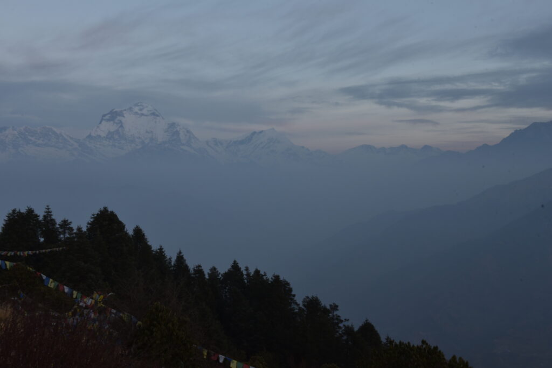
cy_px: 184
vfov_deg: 33.4
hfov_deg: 48.4
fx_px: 614
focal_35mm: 40
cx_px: 276
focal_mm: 40
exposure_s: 1/13
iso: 400
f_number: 16
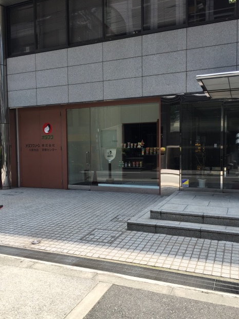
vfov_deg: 60.0
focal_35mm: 30
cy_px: 163
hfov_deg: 46.8
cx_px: 123
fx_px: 276
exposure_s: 1/760
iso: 32
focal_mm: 4.15
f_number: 2.2
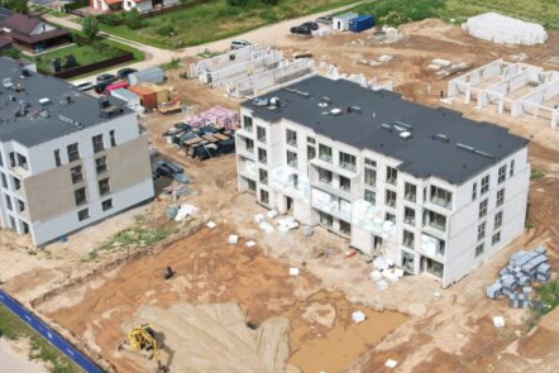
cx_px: 340
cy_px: 169
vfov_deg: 26.5
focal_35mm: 51
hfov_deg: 38.7
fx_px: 792
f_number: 2.8
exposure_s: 1/2000
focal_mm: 8.38
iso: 110
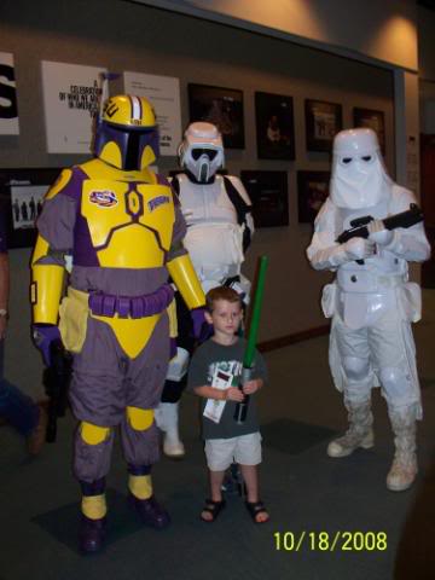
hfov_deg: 39.7
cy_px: 290
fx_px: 603
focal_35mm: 36
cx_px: 218
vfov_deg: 51.4
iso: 200
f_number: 2.8
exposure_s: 1/30
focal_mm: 7.54
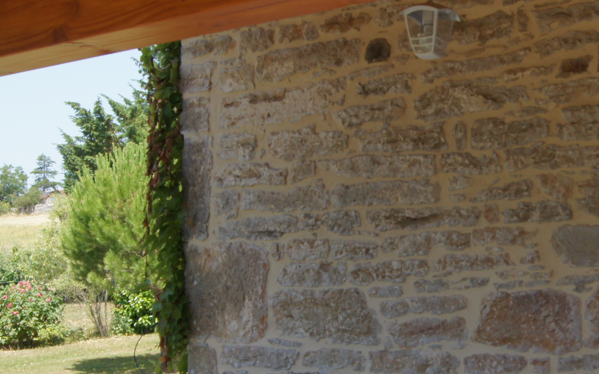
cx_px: 458
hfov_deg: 30.9
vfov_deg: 20.0
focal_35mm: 65
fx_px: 1061
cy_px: 236
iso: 200
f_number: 10
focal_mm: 18
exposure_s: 1/160
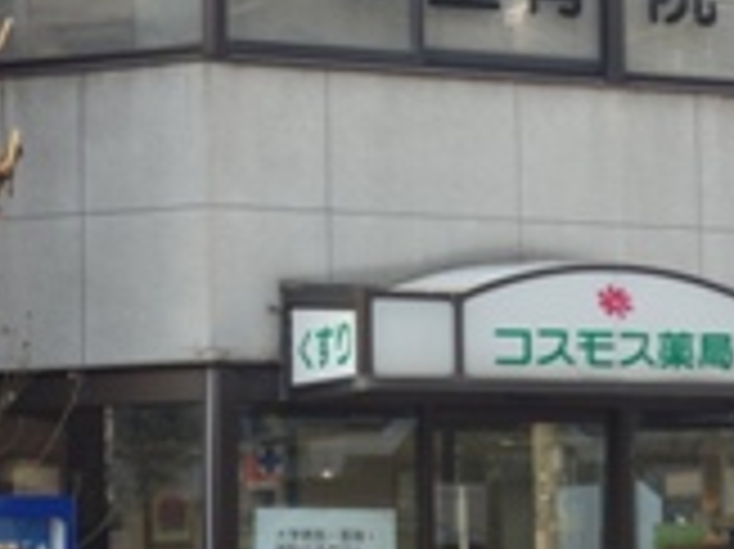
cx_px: 369
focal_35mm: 161
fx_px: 3411
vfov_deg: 9.2
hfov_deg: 12.3
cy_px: 335
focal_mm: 22.49
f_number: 3.5
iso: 125
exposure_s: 1/80
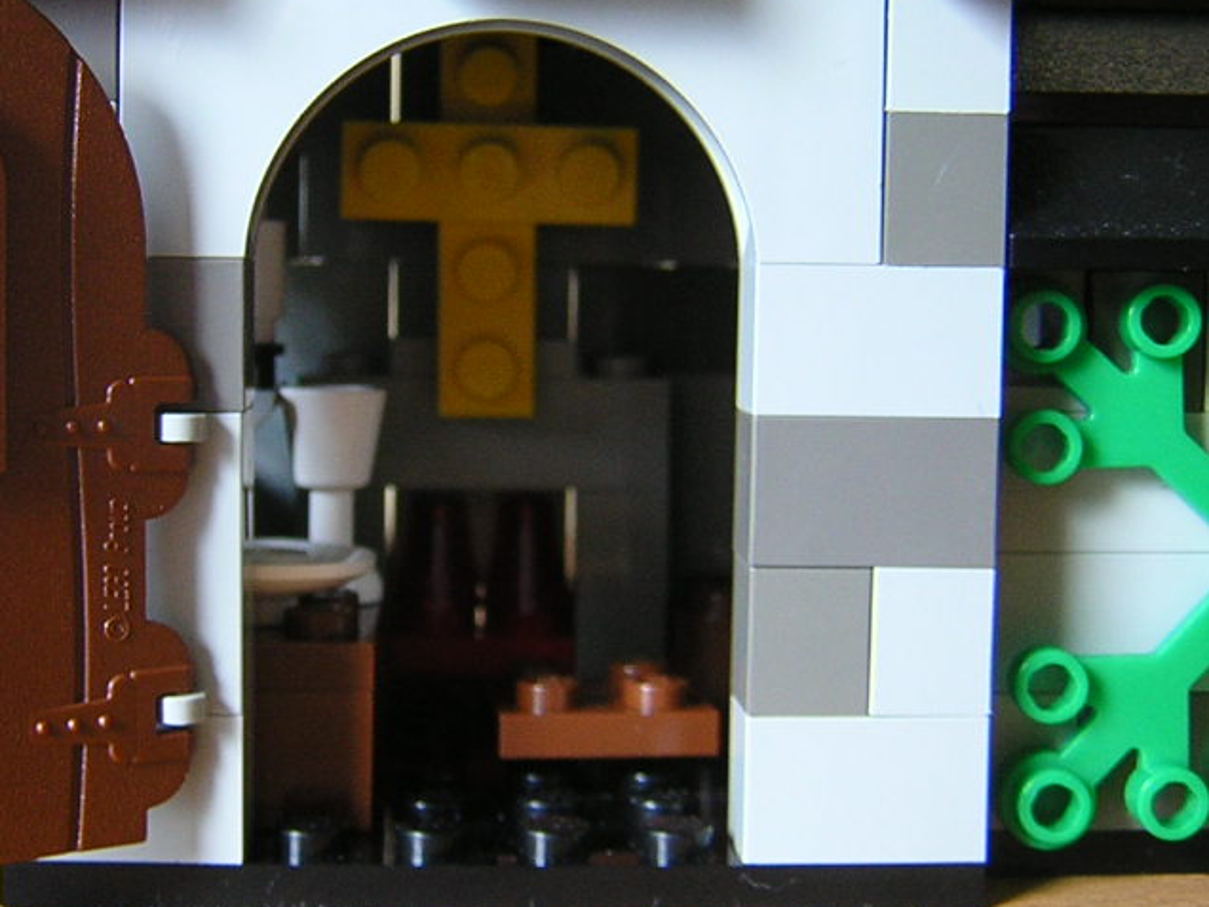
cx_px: 517
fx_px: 2026
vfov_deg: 25.2
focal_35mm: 58
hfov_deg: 33.2
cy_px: 384
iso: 234
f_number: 2.6
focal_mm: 4.7
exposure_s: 1/3.8
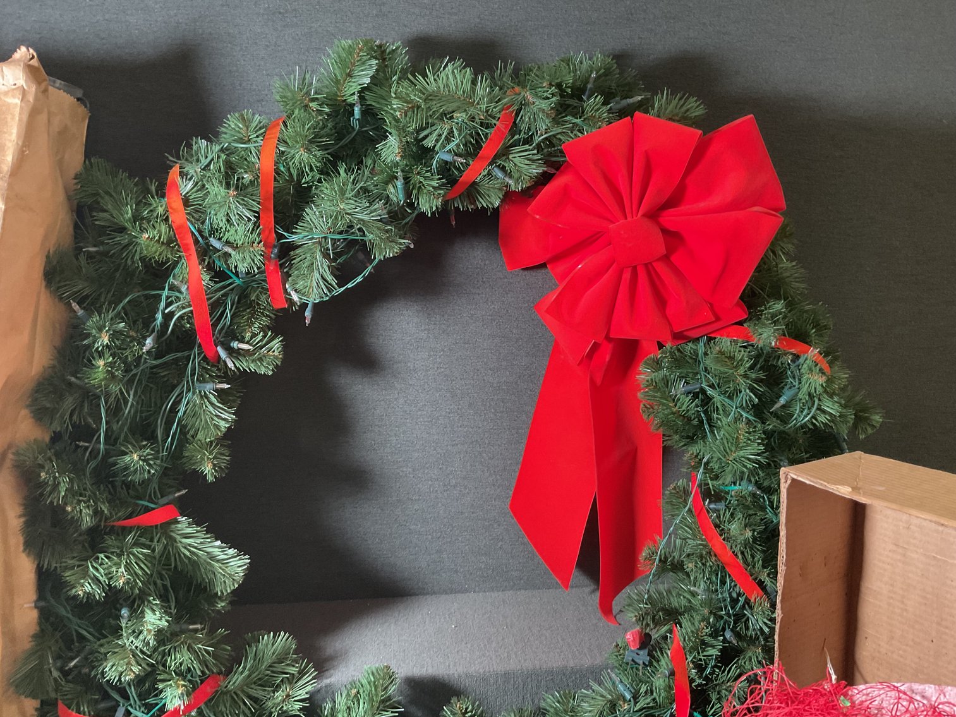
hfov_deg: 61.7
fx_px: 801
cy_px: 358
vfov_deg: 48.2
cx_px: 478
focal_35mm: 29
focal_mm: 3
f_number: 1.8
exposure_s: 1/40
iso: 250
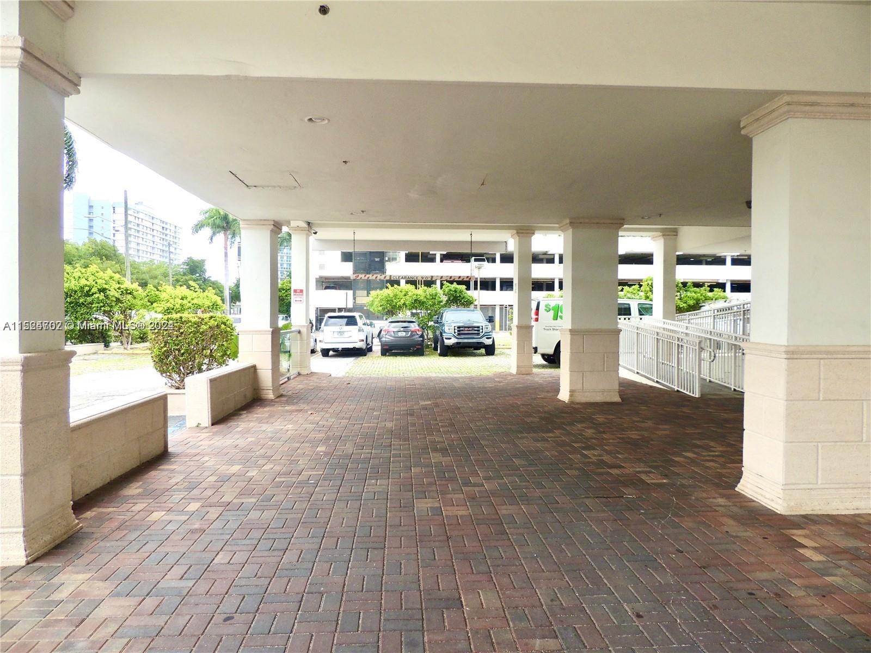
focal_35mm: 24
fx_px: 604
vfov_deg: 56.8
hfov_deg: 71.6
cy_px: 326
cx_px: 436
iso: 100
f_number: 3
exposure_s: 1/320
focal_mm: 4.3
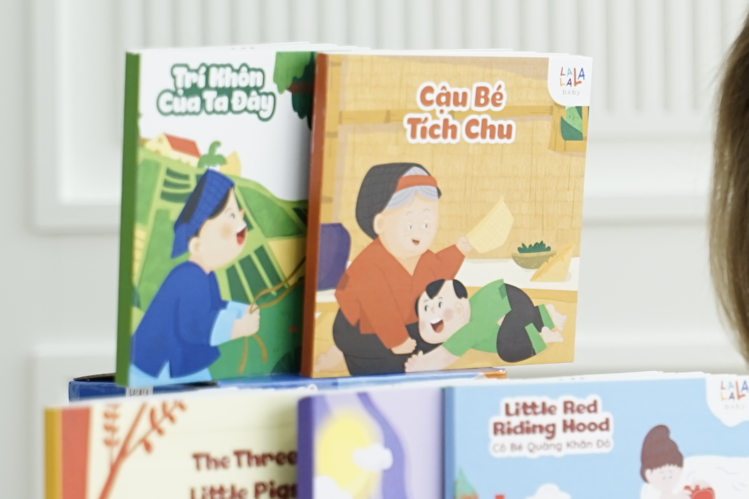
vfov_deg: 6.8
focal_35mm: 202
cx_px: 902
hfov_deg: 10.0
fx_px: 4202
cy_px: 141
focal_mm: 70
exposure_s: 1/160
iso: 400
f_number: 3.5
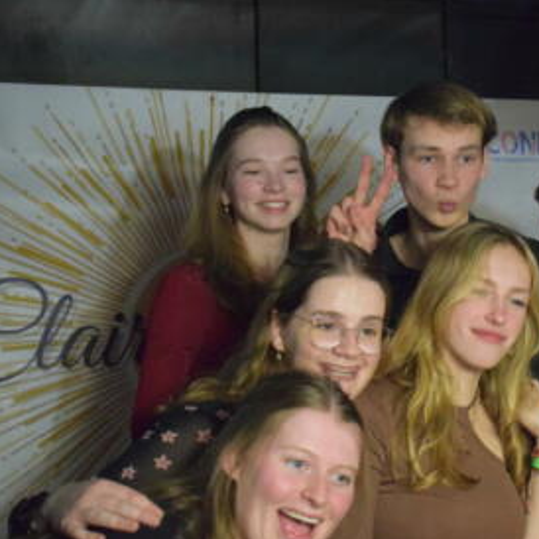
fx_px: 1145
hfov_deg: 26.0
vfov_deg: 26.5
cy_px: 278
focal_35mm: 65
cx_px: 425
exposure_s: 1/60
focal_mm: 28
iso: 6400
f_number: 4.2
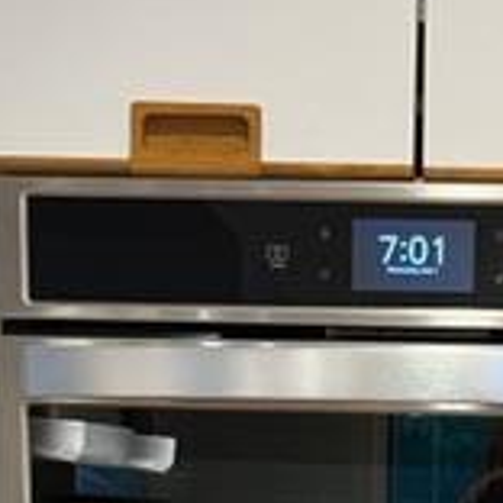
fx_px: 1545
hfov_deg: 18.2
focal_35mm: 94
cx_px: 455
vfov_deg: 16.7
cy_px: 774
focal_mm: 5.7
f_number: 1.5
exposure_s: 1/60
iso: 250
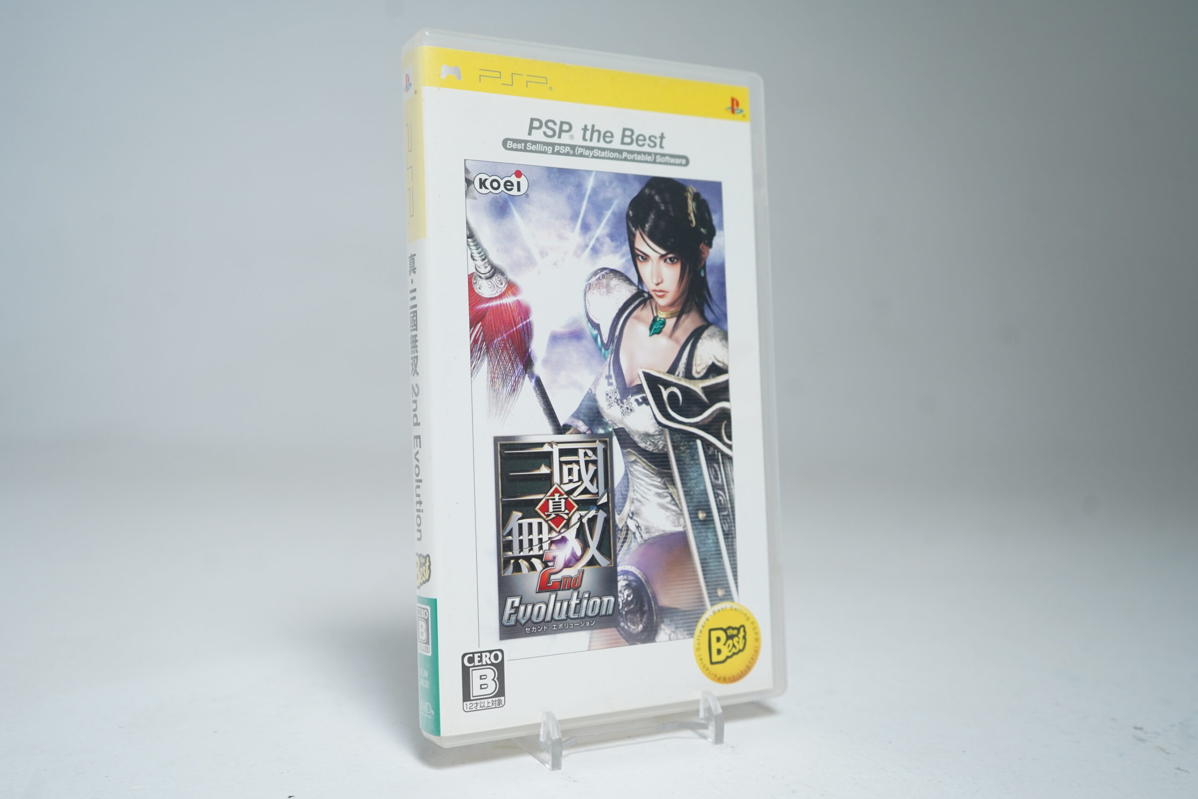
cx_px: 599
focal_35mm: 34
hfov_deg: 55.8
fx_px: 1131
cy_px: 400
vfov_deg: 38.9
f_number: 5
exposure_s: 1/40
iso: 800
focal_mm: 34
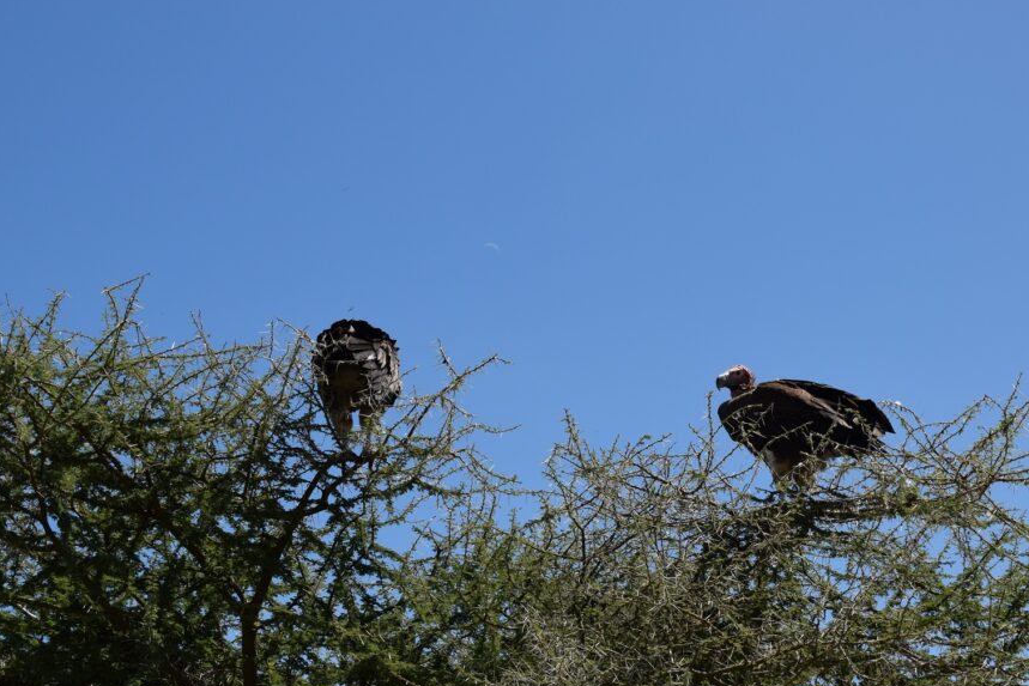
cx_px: 513
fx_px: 1789
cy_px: 381
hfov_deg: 32.1
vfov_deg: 21.7
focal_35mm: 63
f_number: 9
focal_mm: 35
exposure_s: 1/320
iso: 200
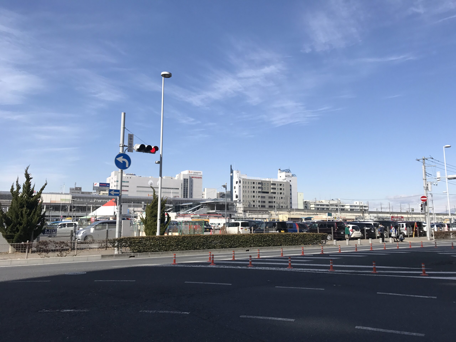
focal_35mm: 28
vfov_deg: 49.7
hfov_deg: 63.4
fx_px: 369
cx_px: 228
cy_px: 171
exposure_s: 1/2994
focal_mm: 3.99
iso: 20
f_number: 1.8
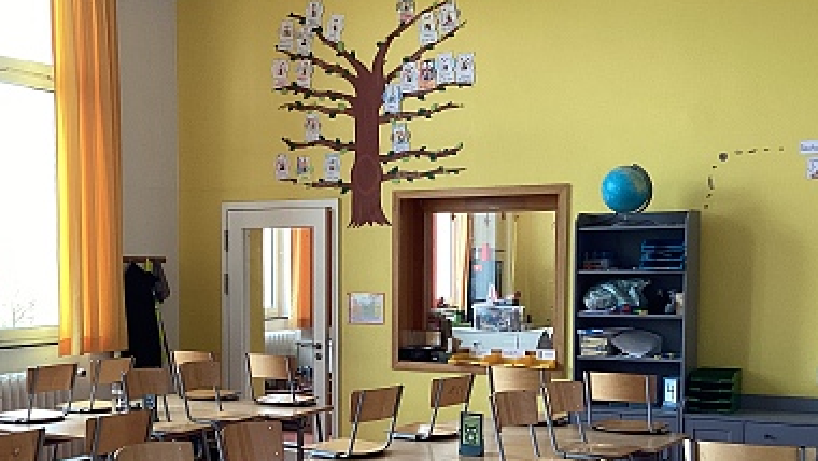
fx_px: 1128
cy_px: 363
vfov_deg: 22.8
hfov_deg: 39.5
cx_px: 294
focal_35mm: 52
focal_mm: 3.3
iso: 80
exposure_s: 1/120
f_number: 2.4
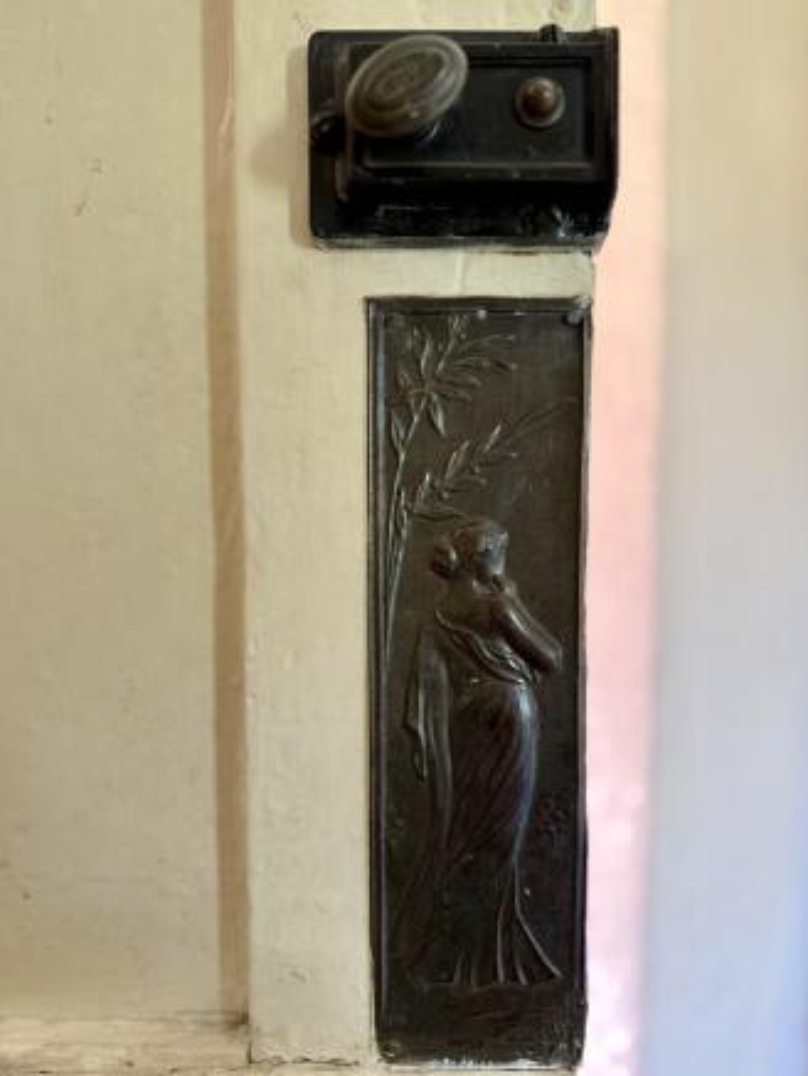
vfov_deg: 71.6
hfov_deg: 56.8
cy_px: 538
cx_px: 404
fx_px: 747
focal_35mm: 24
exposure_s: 1/50
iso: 200
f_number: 1.78
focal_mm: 6.76
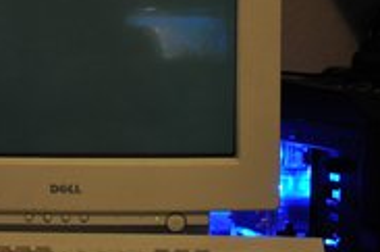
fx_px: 1453
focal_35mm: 138
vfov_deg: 9.9
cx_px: 73
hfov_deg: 14.8
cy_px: 96
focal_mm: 42
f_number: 4.5
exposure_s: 1/10
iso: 800
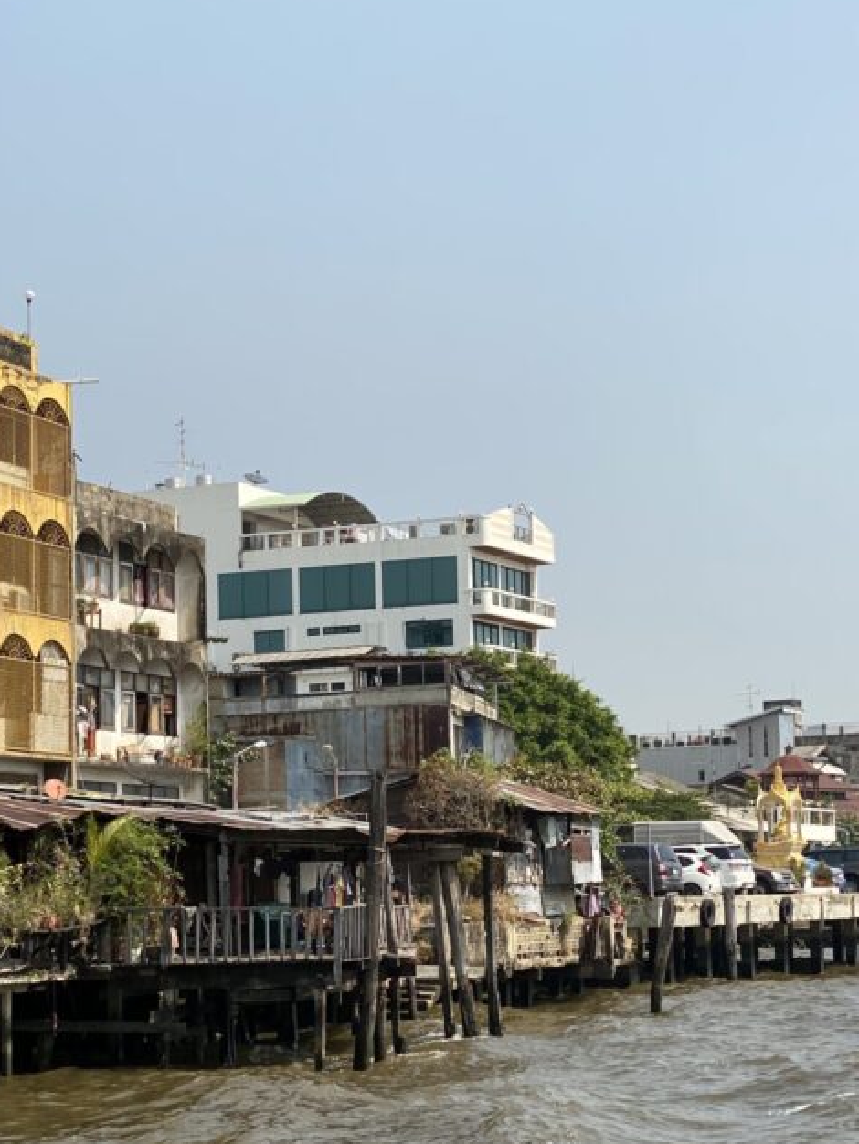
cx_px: 420
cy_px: 733
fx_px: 2810
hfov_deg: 17.4
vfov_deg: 22.9
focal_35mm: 85
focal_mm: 6
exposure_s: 1/1712
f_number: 2
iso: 20
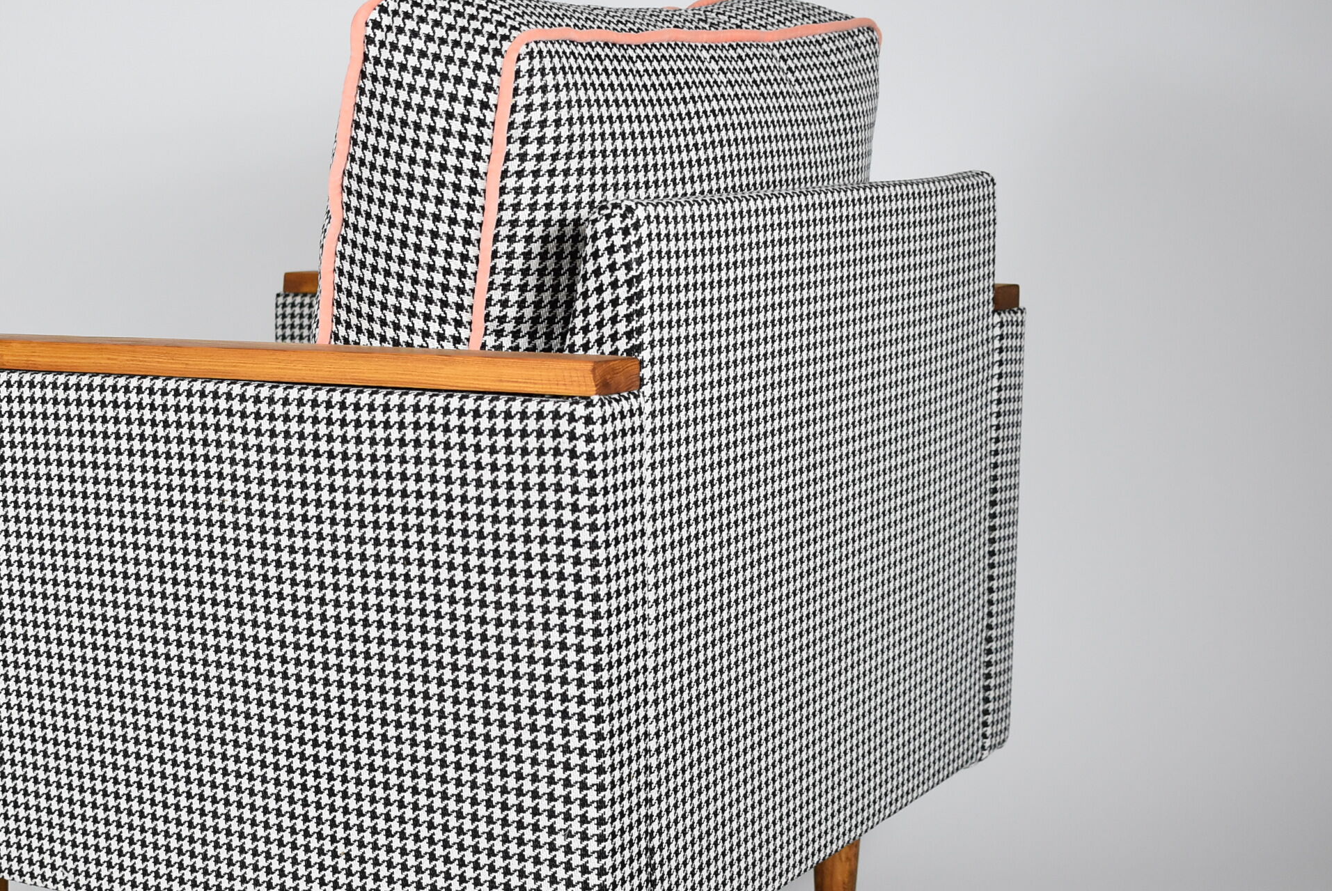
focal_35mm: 61
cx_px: 373
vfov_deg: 22.2
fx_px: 2259
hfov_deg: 32.4
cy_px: 573
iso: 800
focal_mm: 26
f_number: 5
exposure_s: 1/125
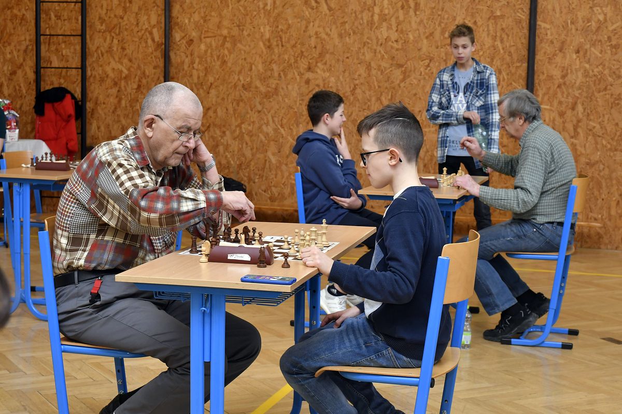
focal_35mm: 66
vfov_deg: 20.6
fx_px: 1140
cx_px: 311
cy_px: 207
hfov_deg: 30.5
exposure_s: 1/160
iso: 1250
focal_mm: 44
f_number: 6.3
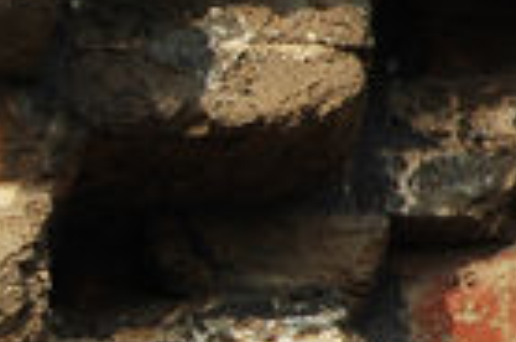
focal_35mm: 1727
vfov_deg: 0.8
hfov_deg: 1.2
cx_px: -4
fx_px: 24697
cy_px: 162
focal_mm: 200
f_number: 6.3
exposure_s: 1/800
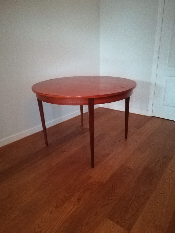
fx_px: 175
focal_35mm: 26
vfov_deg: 67.3
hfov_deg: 53.1
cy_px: 116
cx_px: 88
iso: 1250
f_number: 2.2
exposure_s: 1/14.3
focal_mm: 3.83
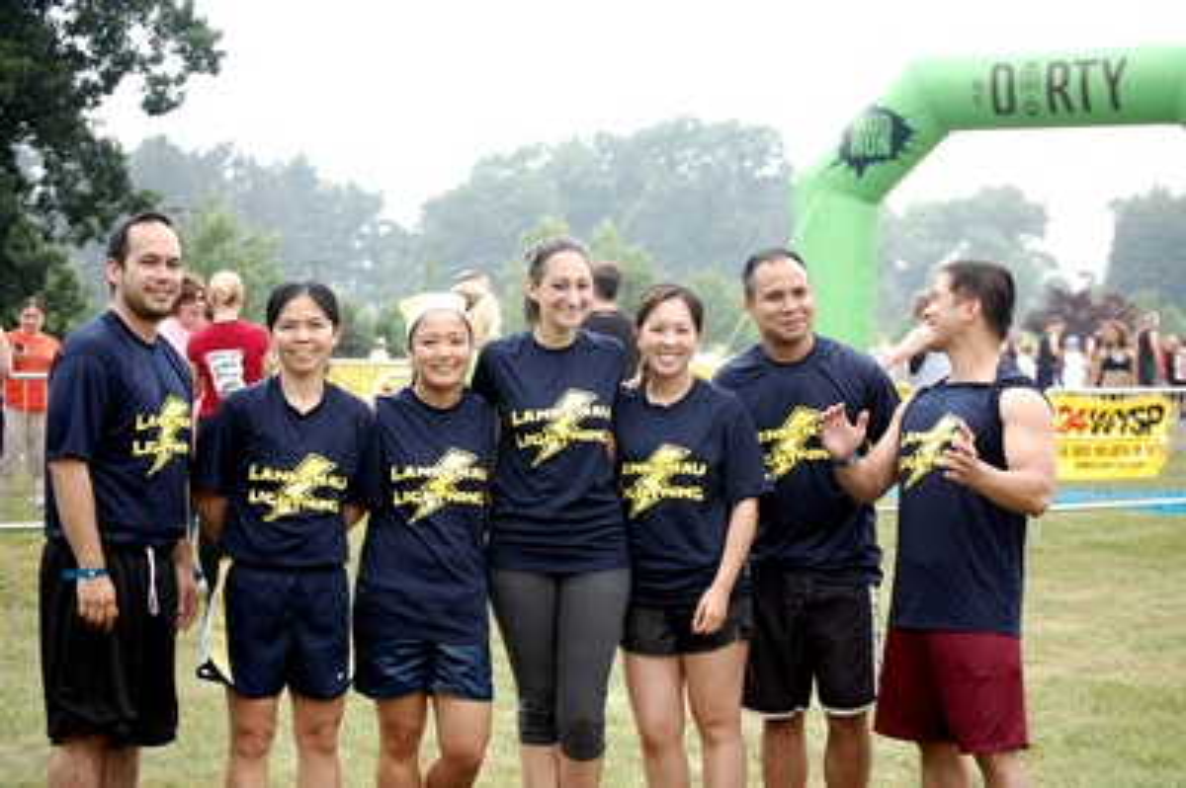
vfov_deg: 16.5
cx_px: 593
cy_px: 394
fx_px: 2716
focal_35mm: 82
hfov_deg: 24.6
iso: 800
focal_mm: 55
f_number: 5.6
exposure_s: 1/500
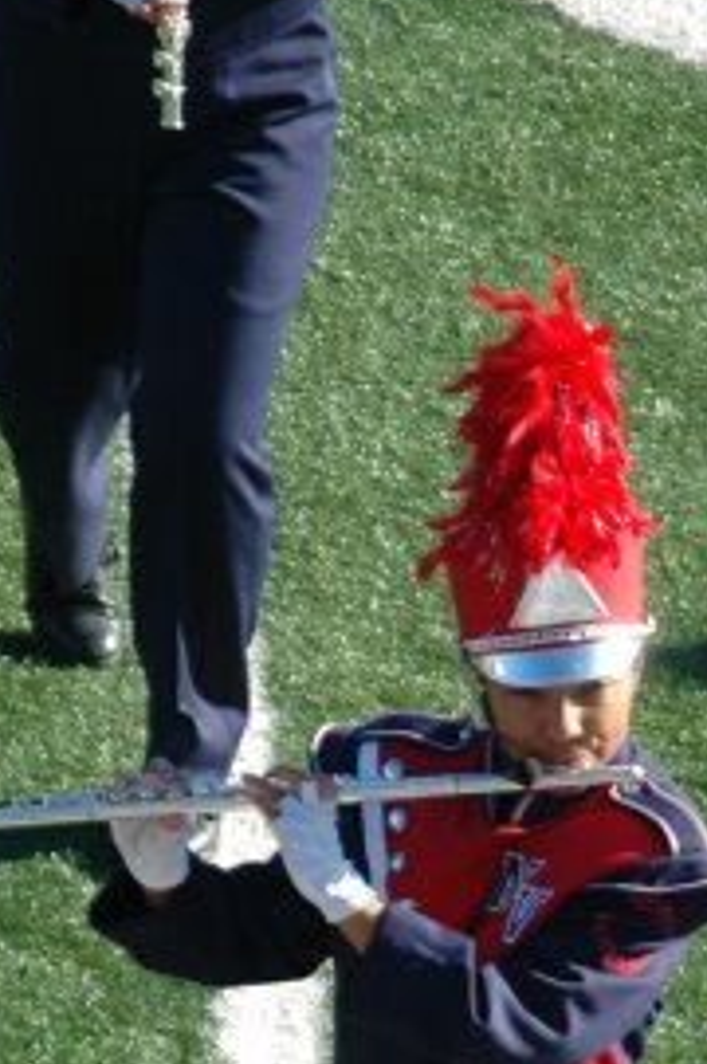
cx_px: 426
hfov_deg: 1.0
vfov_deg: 1.6
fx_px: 39188
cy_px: 993
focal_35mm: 1327
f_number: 5.6
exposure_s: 1/400
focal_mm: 400
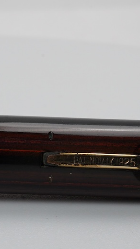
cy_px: 149
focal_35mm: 102
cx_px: 96
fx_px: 674
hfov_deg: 11.8
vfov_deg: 20.9
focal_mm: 30
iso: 800
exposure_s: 1/100
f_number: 20
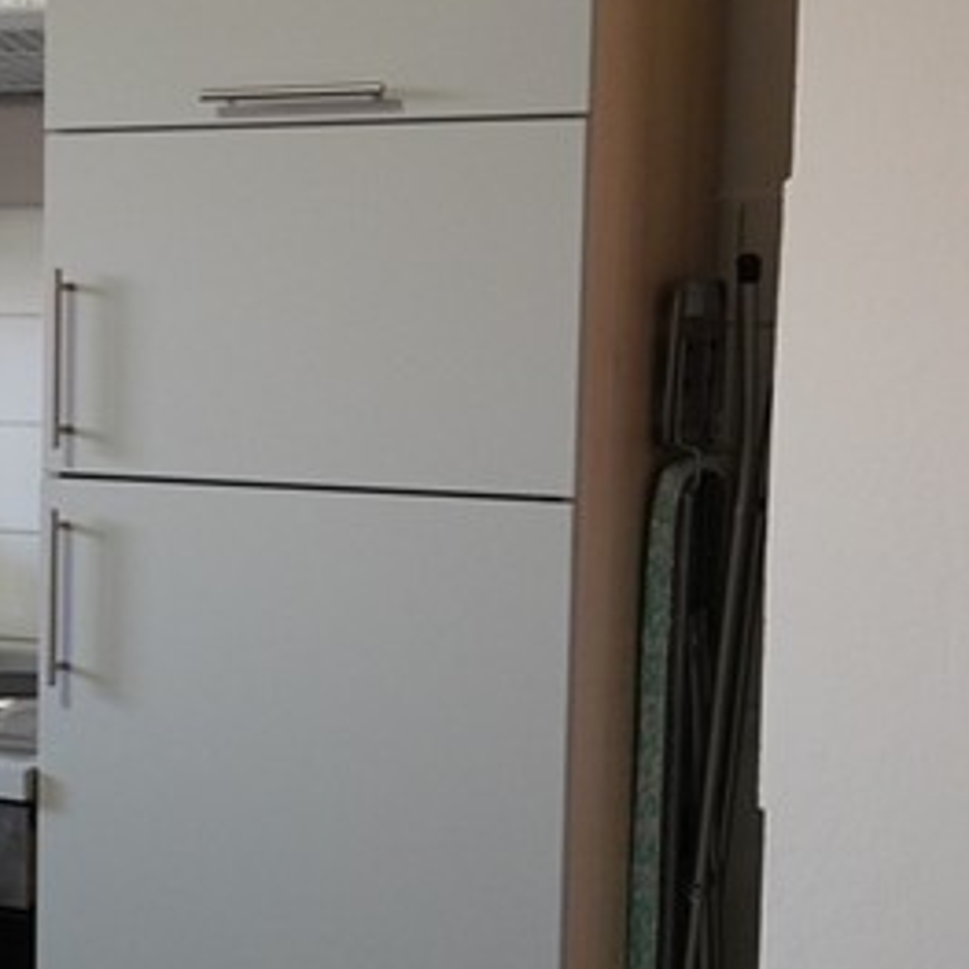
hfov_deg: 20.8
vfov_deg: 22.5
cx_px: -232
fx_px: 2439
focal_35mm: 77
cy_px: 503
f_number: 2.8
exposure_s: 1/30
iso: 640
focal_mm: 10.59
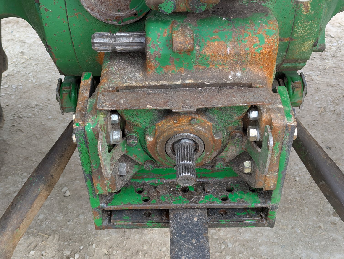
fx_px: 478
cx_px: 172
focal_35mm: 48
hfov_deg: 39.6
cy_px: 130
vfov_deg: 30.3
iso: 44
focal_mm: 6.81
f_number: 1.85
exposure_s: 1/402
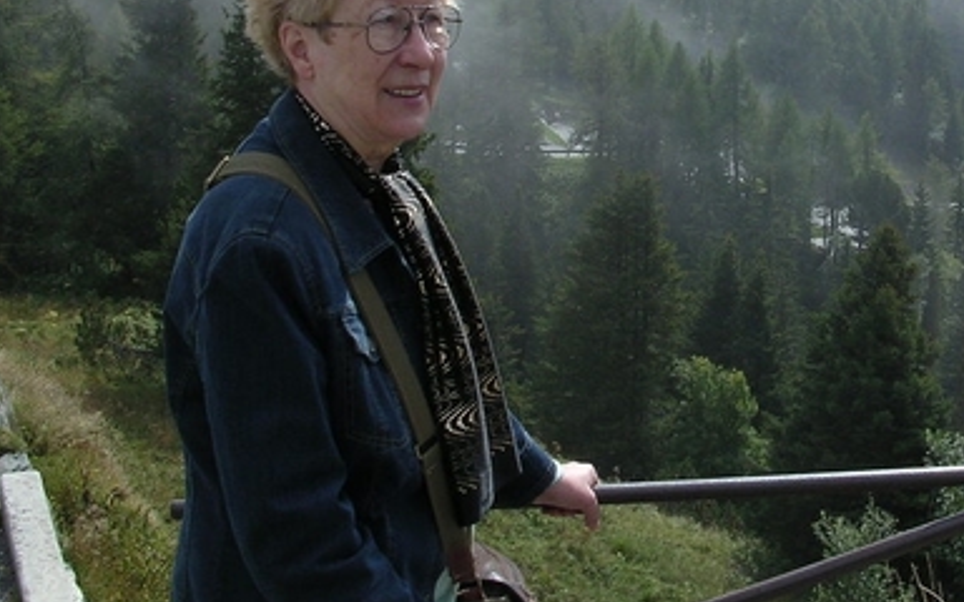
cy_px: 123
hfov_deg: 31.8
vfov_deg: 20.4
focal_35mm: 63
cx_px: 731
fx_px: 1655
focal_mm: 5.8
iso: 100
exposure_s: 1/380
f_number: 5.6
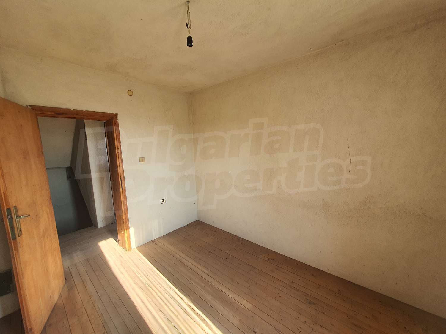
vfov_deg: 89.9
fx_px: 167
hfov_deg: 106.2
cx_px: 223
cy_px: 167
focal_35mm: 13
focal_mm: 1.8
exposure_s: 1/100
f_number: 2.2
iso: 50
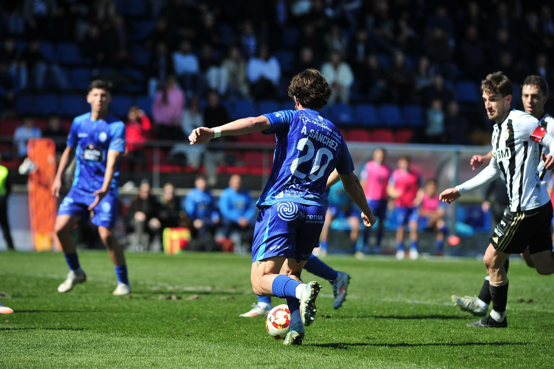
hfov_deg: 6.9
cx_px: 277
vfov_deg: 4.6
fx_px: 4614
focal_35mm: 300
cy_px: 184
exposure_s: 1/1250
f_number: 5
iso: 250
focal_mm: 300
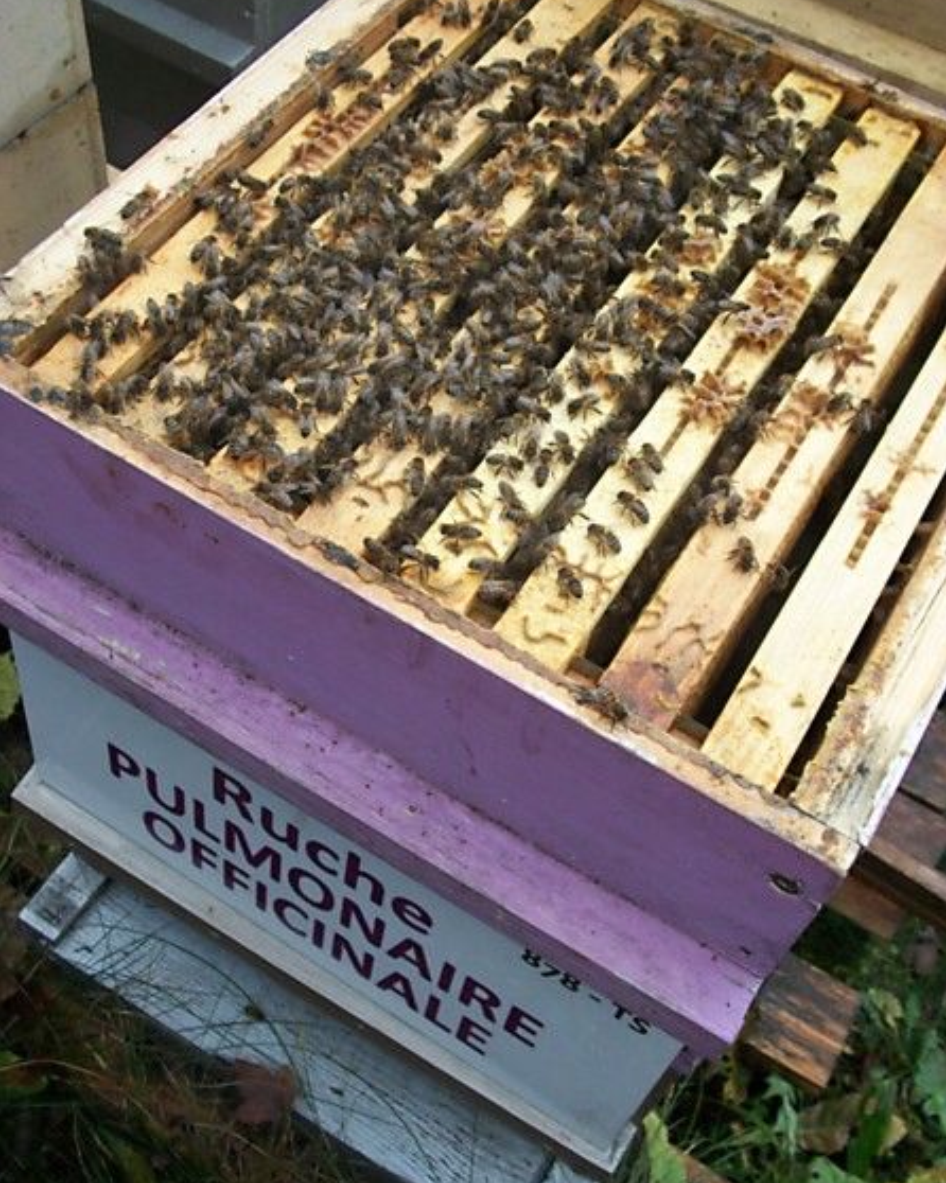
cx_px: 475
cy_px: 604
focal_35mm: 42
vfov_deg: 43.8
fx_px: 1471
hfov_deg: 35.7
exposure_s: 1/125
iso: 80
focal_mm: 7.1
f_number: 3.2
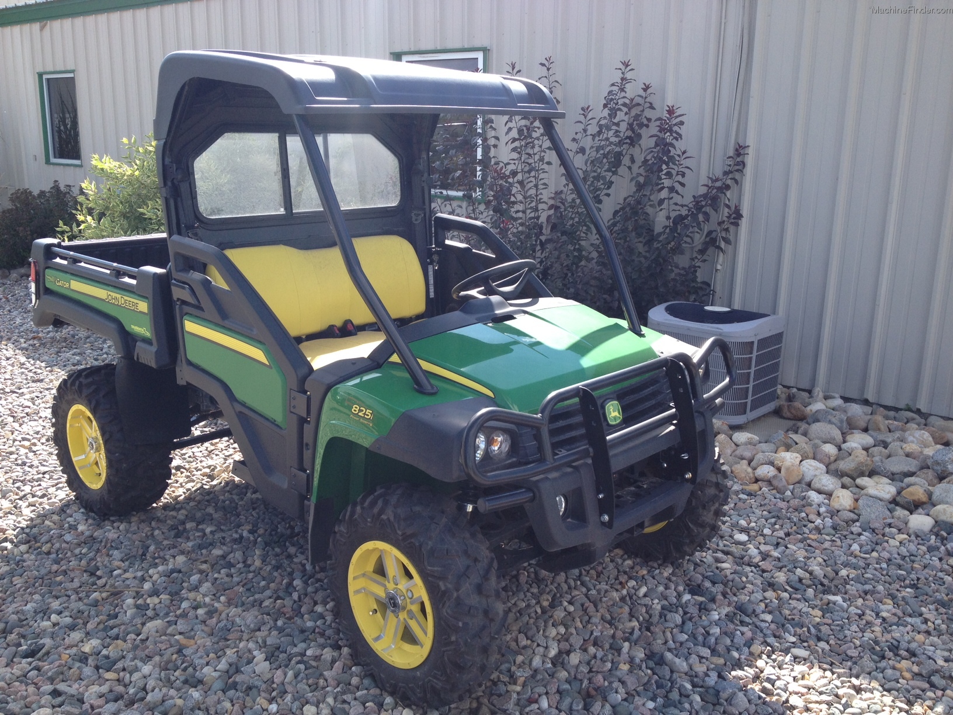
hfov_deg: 52.6
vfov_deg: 40.7
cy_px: 358
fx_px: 964
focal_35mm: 35
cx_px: 476
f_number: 2.4
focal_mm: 4.28
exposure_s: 1/456
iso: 50
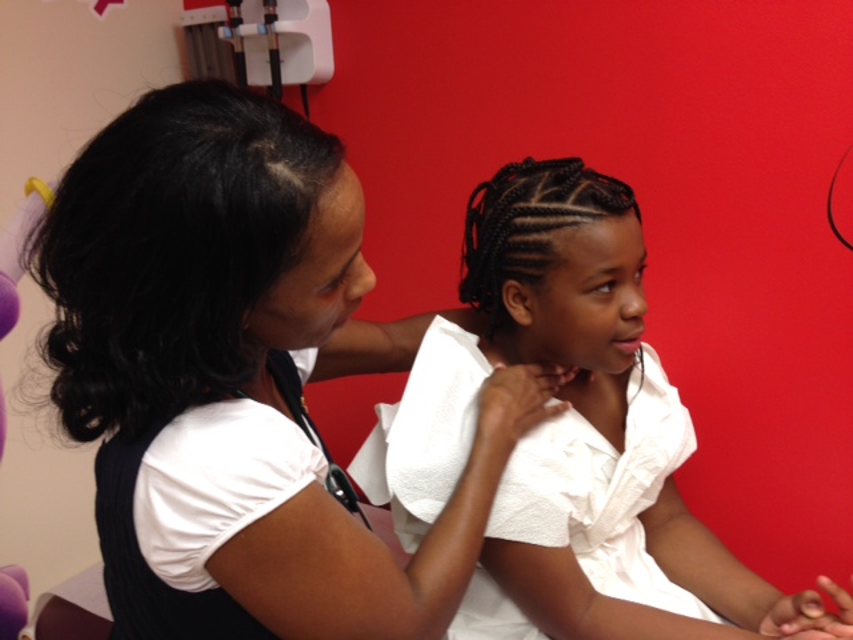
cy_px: 320
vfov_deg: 42.9
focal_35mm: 33
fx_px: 813
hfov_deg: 55.4
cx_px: 426
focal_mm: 4.12
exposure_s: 1/20
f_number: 2.4
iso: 50
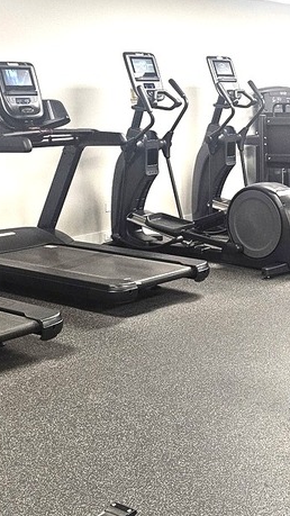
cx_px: 353
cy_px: 155
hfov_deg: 19.2
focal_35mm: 59
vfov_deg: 35.0
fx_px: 807
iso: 500
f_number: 1.7
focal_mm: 6.3
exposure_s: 1/120
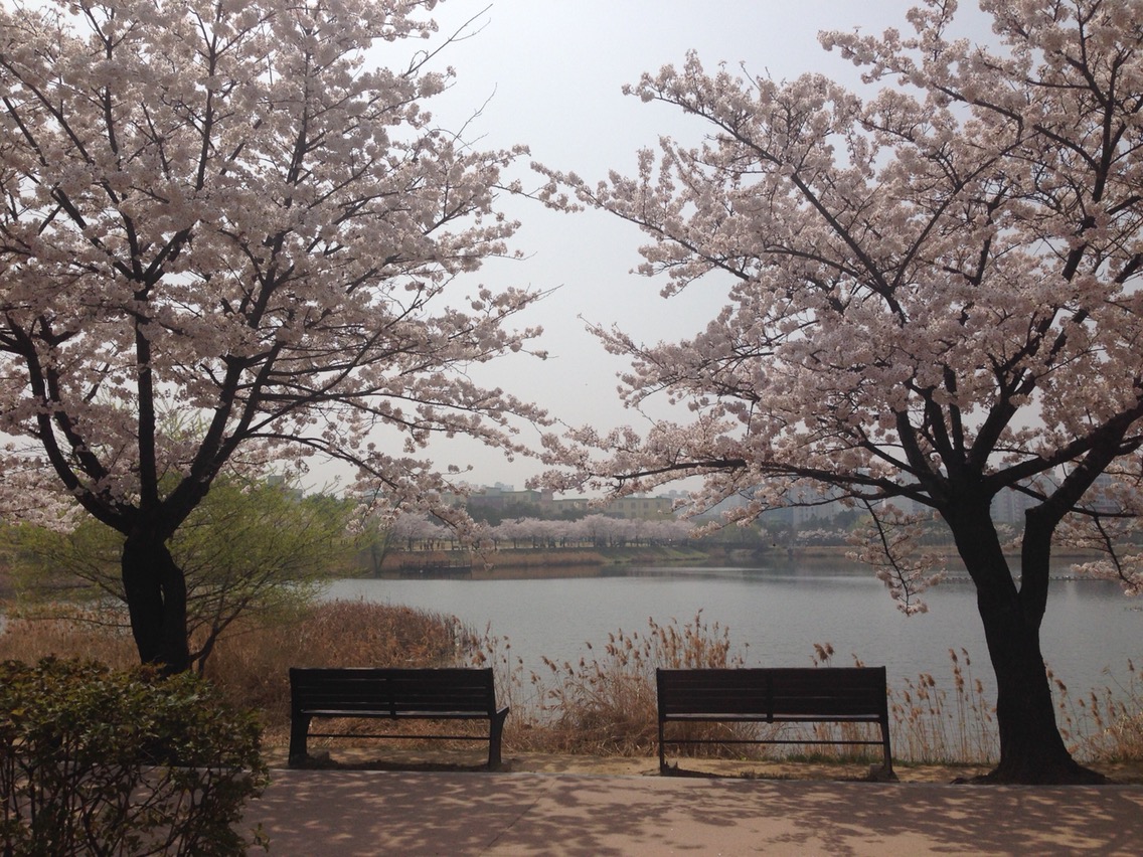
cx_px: 572
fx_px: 1090
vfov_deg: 42.9
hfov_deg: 55.4
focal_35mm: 33
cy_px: 428
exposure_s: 1/4525
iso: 50
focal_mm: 4.12
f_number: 2.4
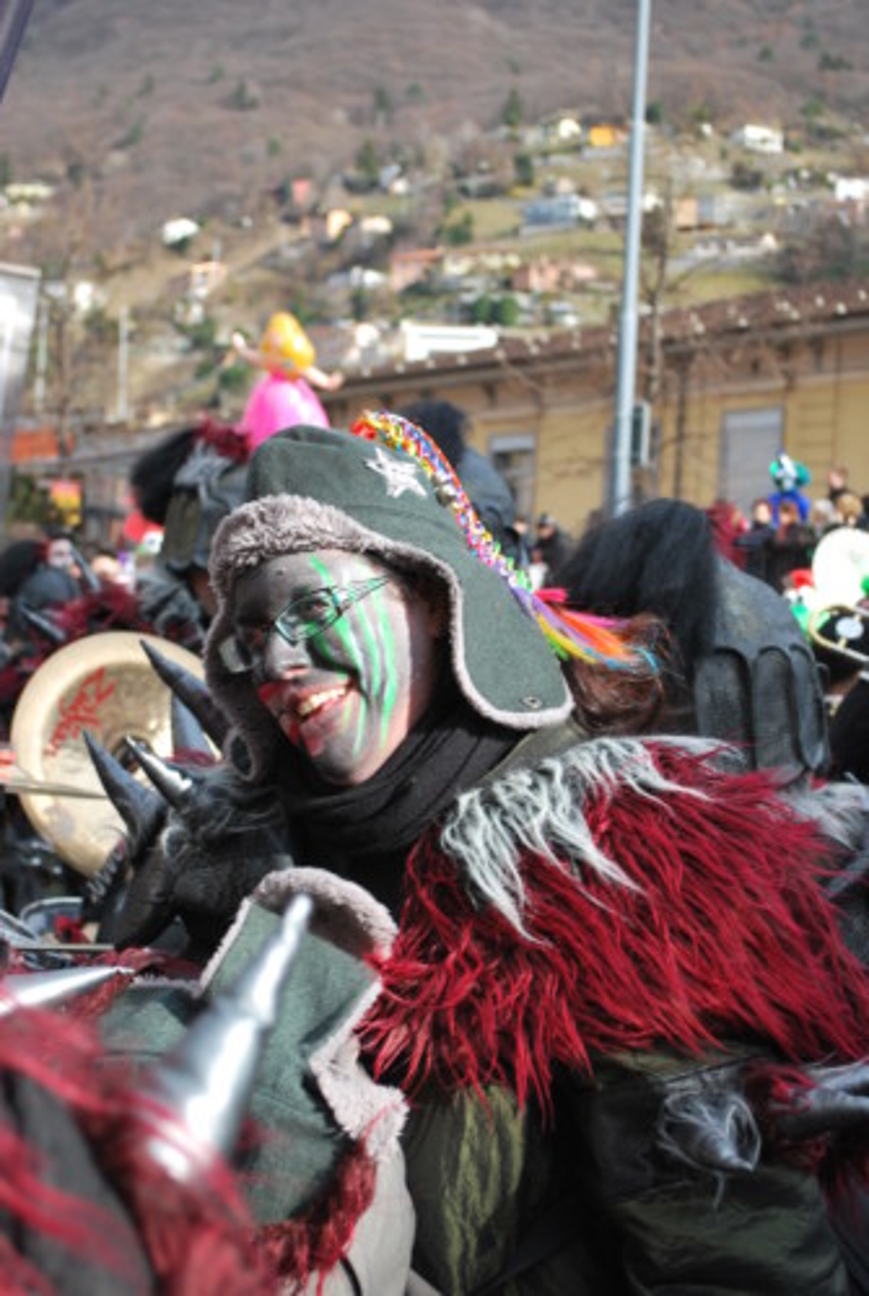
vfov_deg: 33.4
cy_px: 648
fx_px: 2165
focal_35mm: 60
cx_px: 434
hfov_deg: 22.7
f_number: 6.3
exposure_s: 1/160
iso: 100
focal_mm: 40
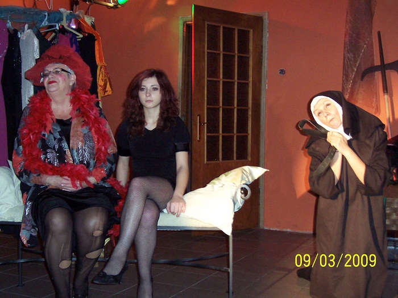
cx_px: 199
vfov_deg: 29.7
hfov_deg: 38.9
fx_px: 563
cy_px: 149
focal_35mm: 49
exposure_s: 1/45
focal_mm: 7.8
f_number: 3
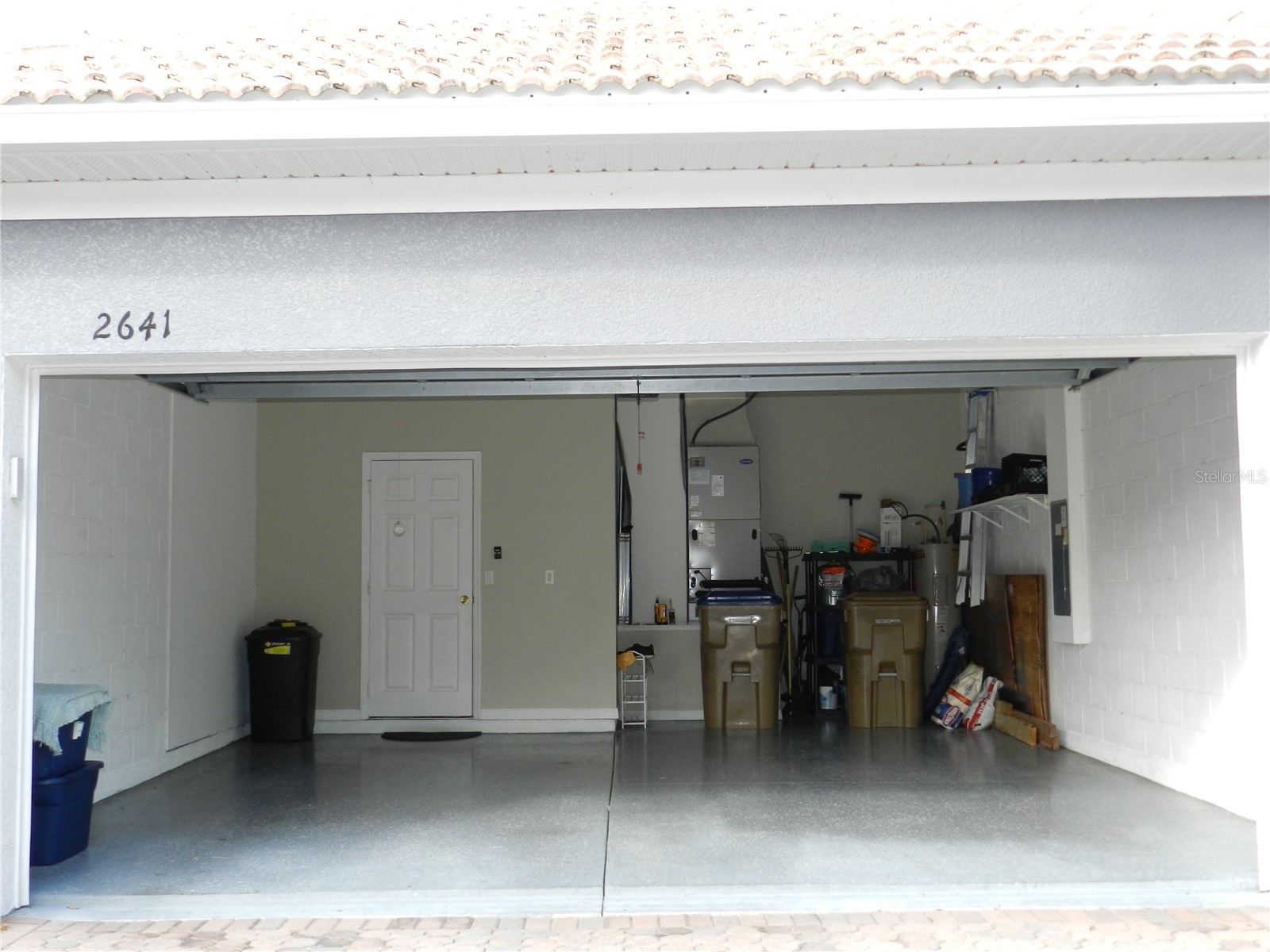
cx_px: 635
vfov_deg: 37.7
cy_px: 476
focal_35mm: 38
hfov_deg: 49.0
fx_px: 1394
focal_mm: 6.7
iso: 220
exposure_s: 1/200
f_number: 4
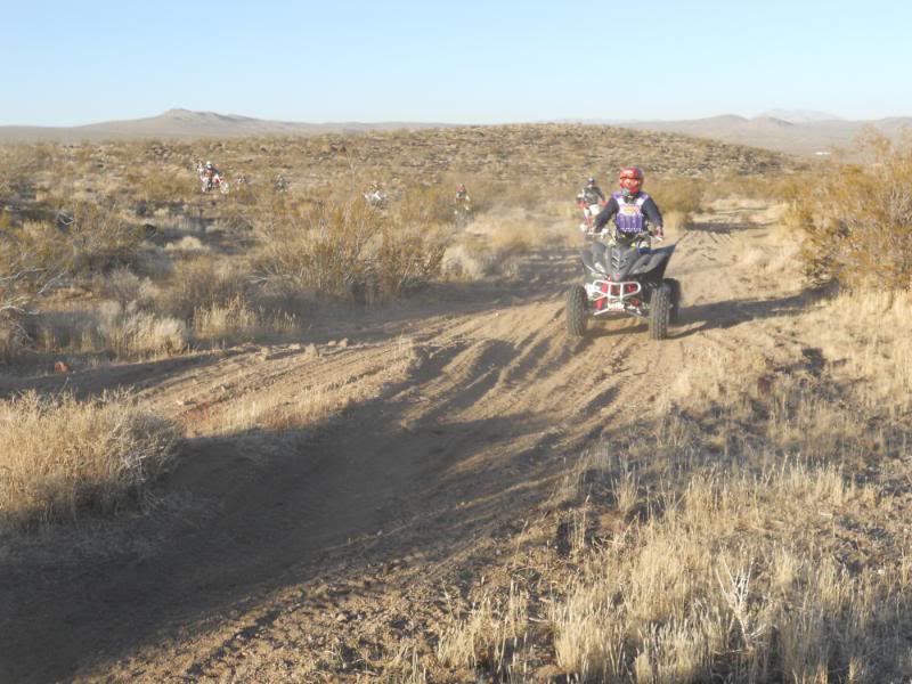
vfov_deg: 31.5
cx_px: 456
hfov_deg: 41.2
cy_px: 342
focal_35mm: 46
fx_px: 1212
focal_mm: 8.2
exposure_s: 1/320
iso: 80
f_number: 4.3
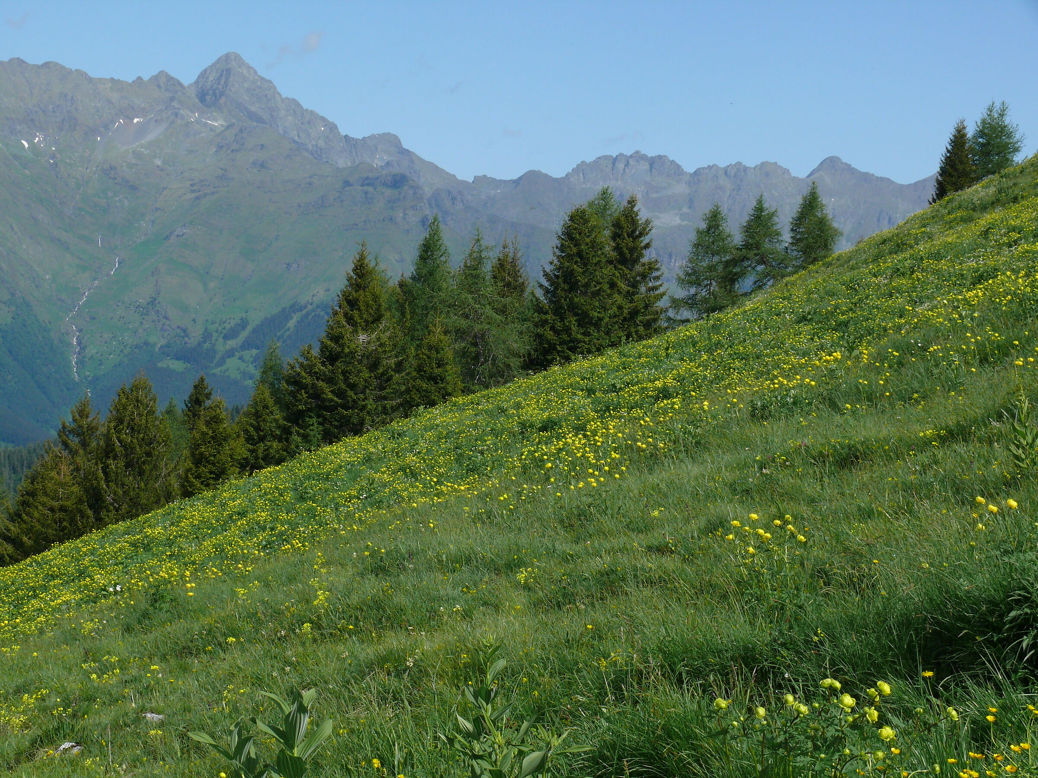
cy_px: 389
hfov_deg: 26.0
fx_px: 2249
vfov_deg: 19.6
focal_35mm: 75
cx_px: 519
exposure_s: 1/250
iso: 100
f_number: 8
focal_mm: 15.9
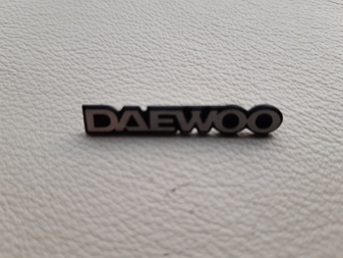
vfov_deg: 51.4
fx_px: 268
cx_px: 166
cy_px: 126
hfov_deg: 65.3
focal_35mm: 27
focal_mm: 3.92
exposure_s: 1/419
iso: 40
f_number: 1.7
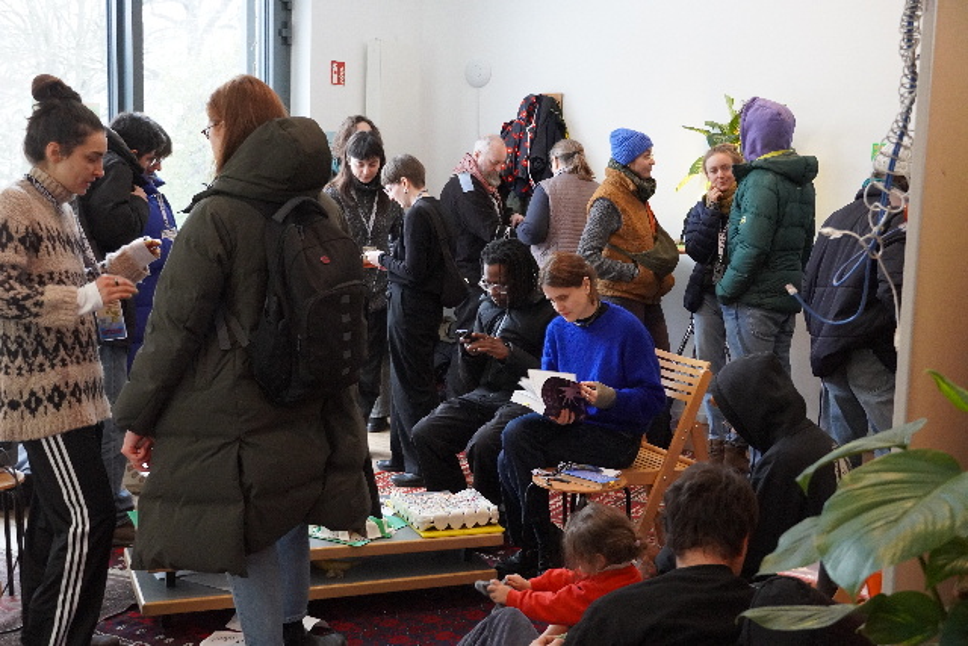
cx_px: 484
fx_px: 1251
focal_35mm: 46
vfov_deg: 29.0
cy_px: 323
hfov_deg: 42.3
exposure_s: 1/125
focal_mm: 31
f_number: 4.5
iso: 6400
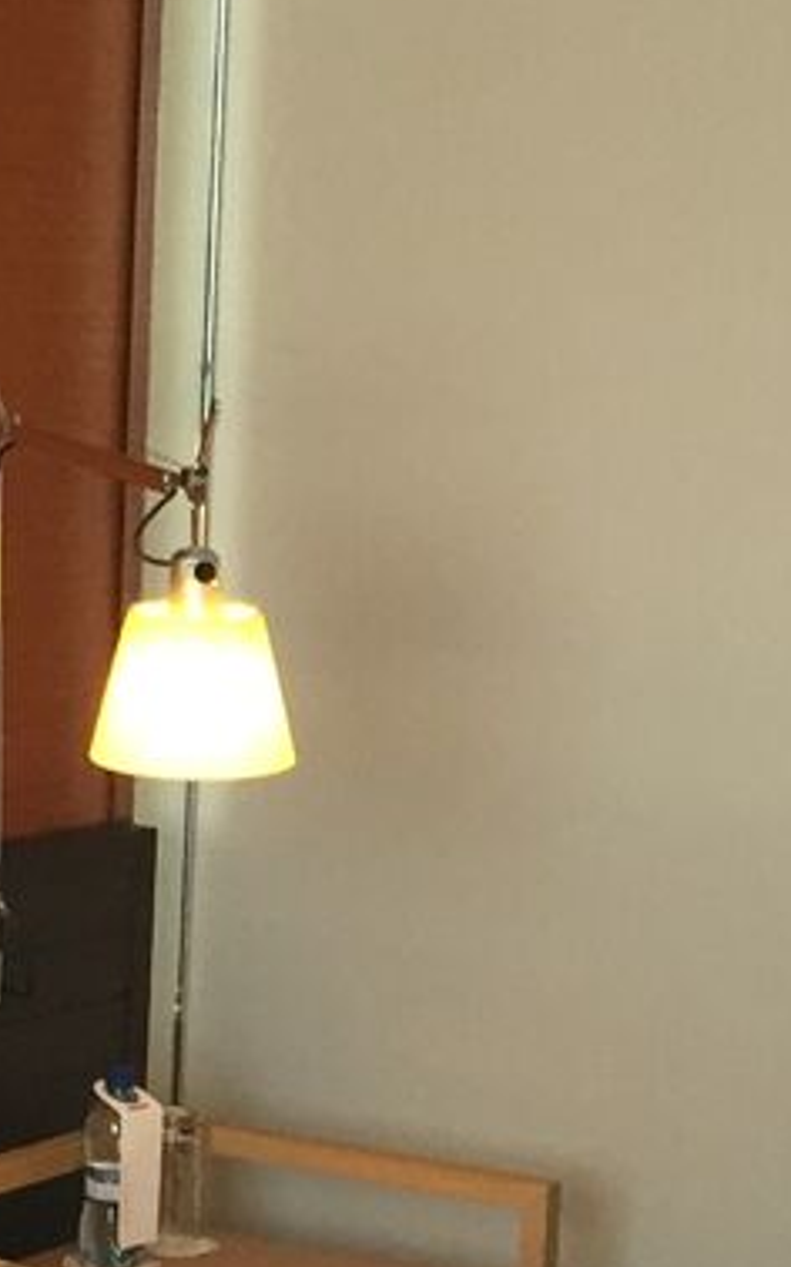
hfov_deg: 10.0
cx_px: 858
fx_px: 4487
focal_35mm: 130
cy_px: 992
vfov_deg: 16.0
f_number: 2.2
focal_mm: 4.15
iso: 64
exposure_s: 1/33
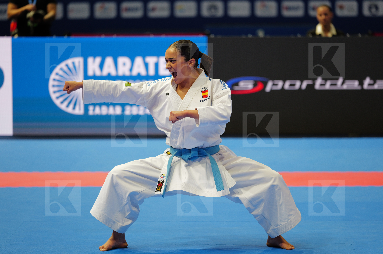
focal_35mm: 160
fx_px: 1699
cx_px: 195
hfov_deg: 12.9
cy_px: 129
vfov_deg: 8.5
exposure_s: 1/500
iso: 800
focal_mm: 154
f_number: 2.8
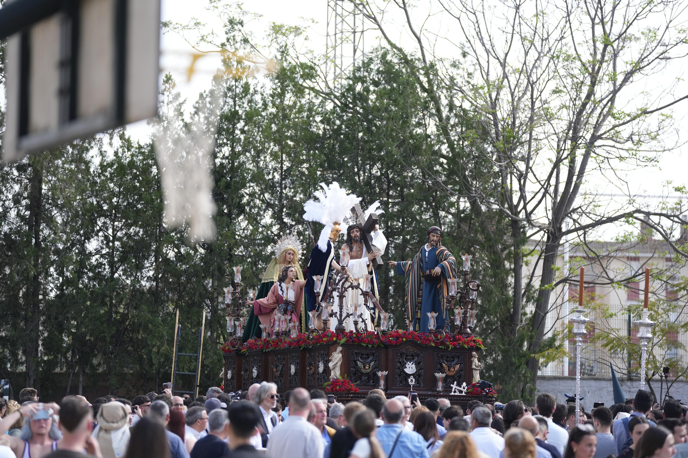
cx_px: 344
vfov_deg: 8.9
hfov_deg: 13.3
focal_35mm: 155
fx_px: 2962
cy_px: 229
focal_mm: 155
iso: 400
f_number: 2.8
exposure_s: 1/2000
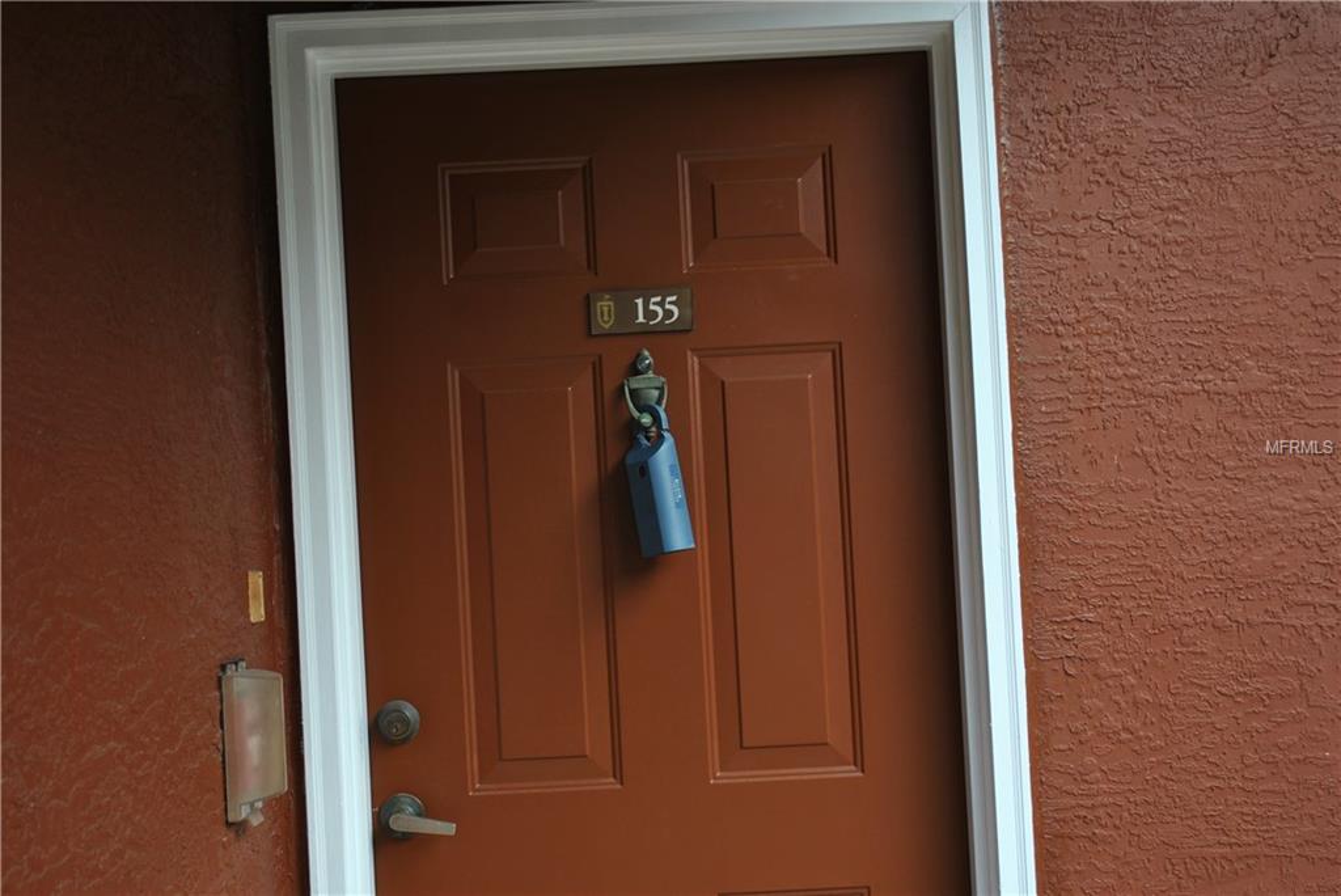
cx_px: 670
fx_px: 1957
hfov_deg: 37.8
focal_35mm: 52
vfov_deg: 25.8
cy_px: 448
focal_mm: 35
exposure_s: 1/125
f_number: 5.6
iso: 140
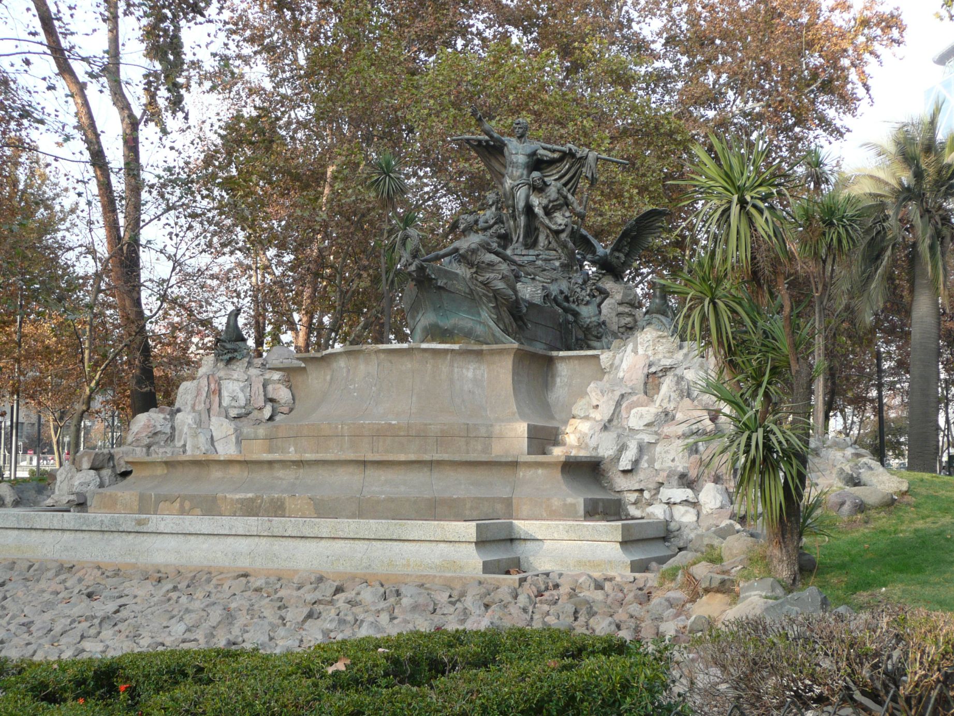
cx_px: 477
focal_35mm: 48
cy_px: 358
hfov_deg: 39.7
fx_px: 1323
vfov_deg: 30.3
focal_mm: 7.8
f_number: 4.2
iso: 100
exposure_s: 1/80
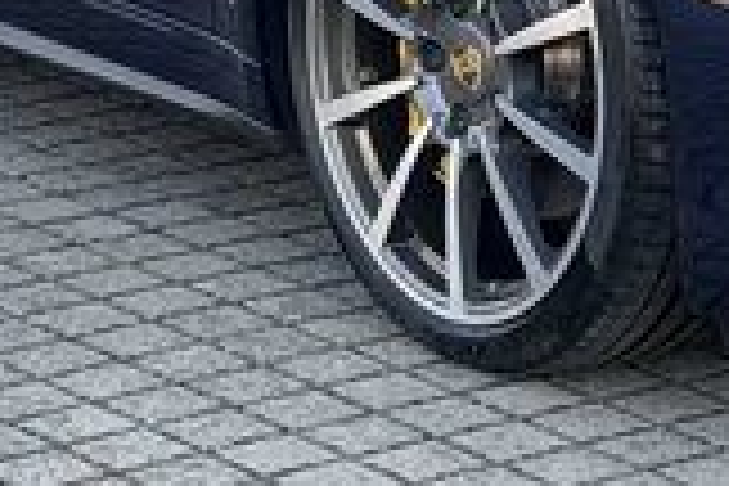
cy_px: -302
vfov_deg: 5.7
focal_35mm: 236
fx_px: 4779
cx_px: 670
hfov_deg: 8.7
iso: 80
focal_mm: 6.76
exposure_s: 1/455
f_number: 1.78
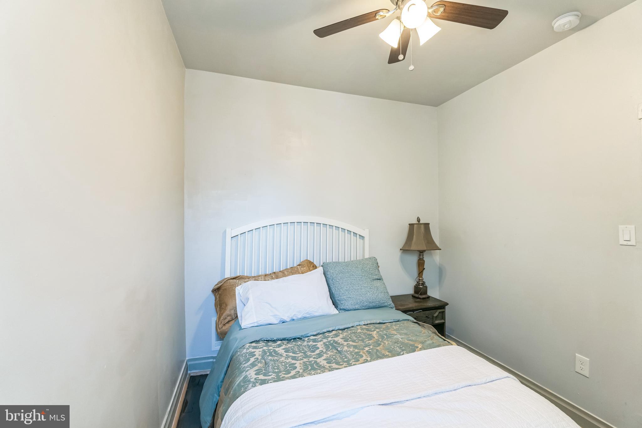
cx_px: 321
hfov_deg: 95.0
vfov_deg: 72.0
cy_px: 214
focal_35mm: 16
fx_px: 294
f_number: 5.6
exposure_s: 1/60
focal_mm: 16.5
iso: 640
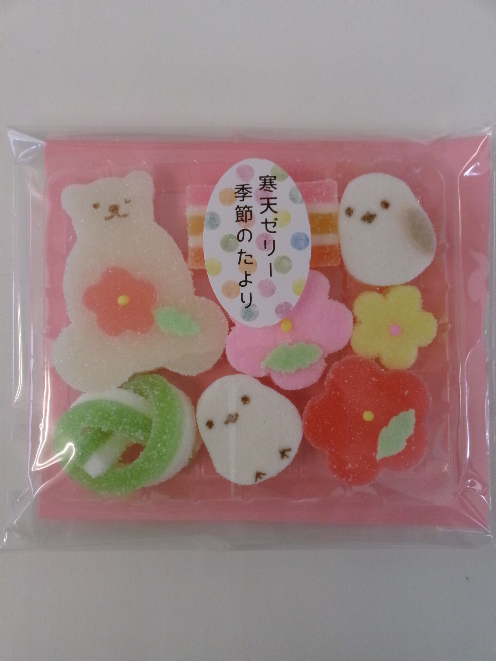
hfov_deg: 22.9
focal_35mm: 64
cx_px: 248
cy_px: 330
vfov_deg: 30.3
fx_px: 1223
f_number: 5.2
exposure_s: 1/125
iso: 640
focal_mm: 11.5
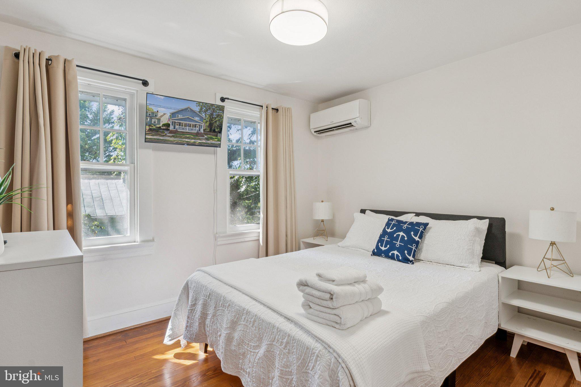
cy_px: 194
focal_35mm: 18
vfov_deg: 67.4
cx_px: 290
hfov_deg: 90.0
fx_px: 290
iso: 200
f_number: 9
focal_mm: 12.2
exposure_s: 1/8
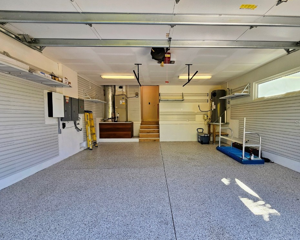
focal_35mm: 14
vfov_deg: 87.9
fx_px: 124
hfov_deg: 100.6
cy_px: 123
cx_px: 160
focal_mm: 2.2
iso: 125
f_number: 2.2
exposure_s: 1/207
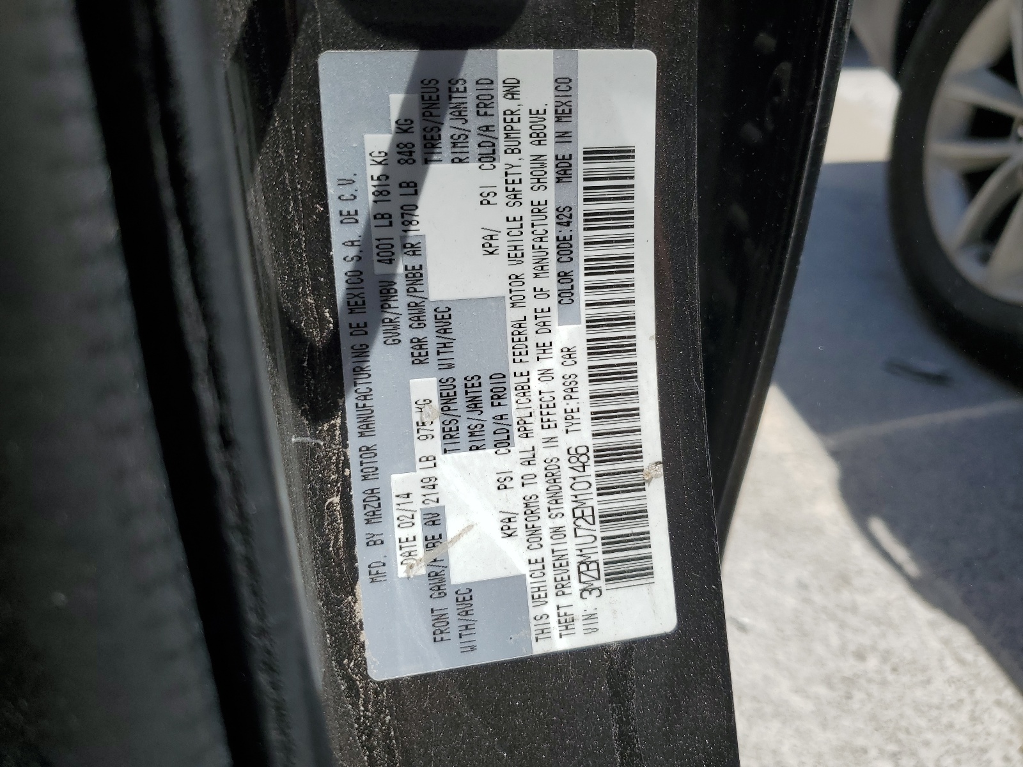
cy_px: 384
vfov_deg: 53.1
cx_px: 512
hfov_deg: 67.3
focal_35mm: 26
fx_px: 768
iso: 50
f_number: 1.5
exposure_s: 1/3333
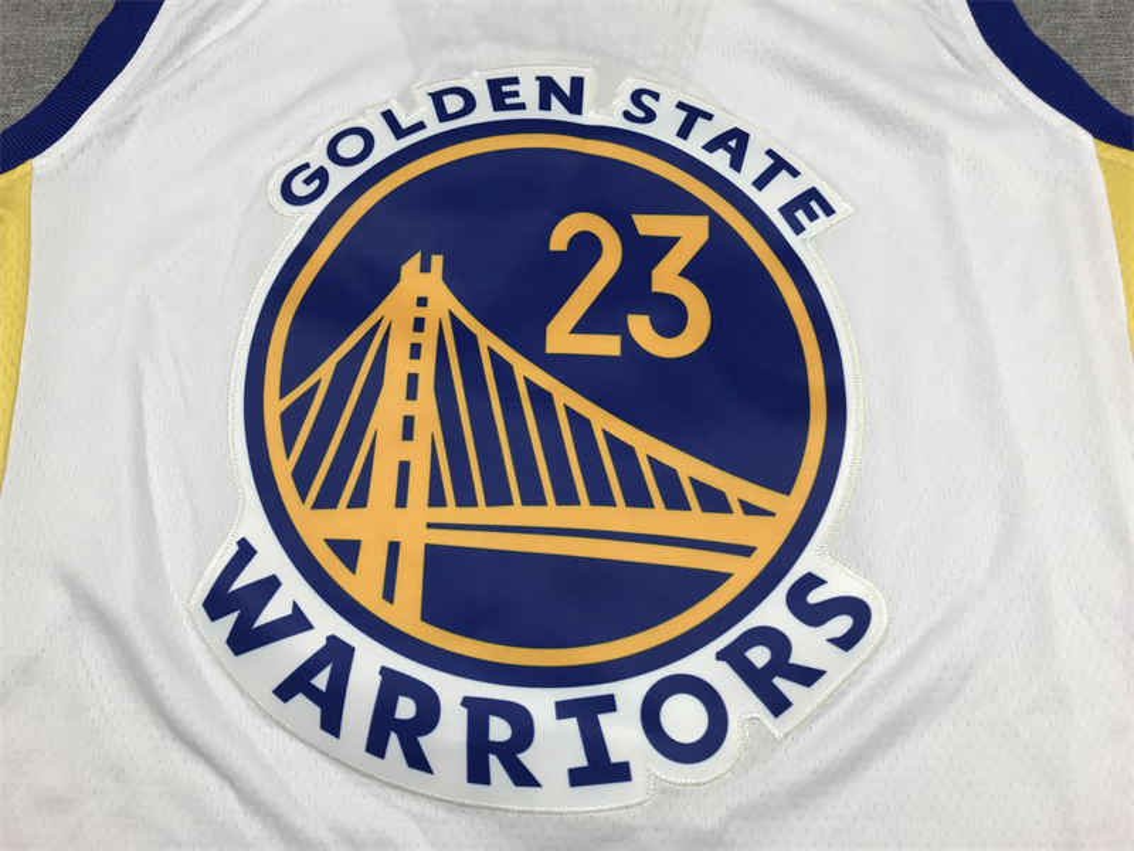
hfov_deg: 63.4
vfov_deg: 49.7
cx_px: 567
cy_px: 426
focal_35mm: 28
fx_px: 917
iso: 32
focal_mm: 3.99
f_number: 1.8
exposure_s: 1/100
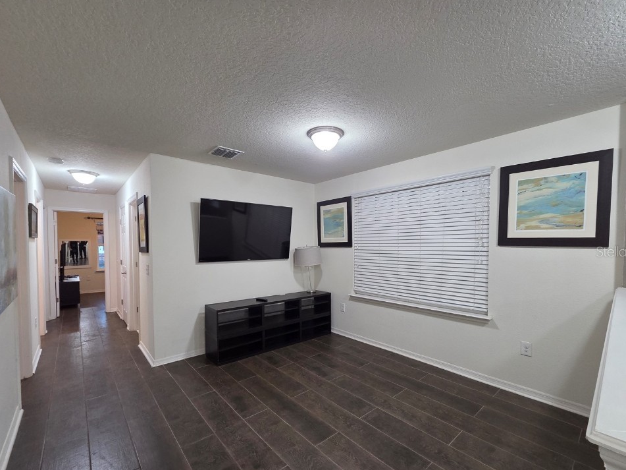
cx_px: 321
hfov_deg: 102.0
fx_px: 253
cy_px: 251
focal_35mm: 14
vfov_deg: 85.5
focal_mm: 2.2
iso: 320
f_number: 2.2
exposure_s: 1/60
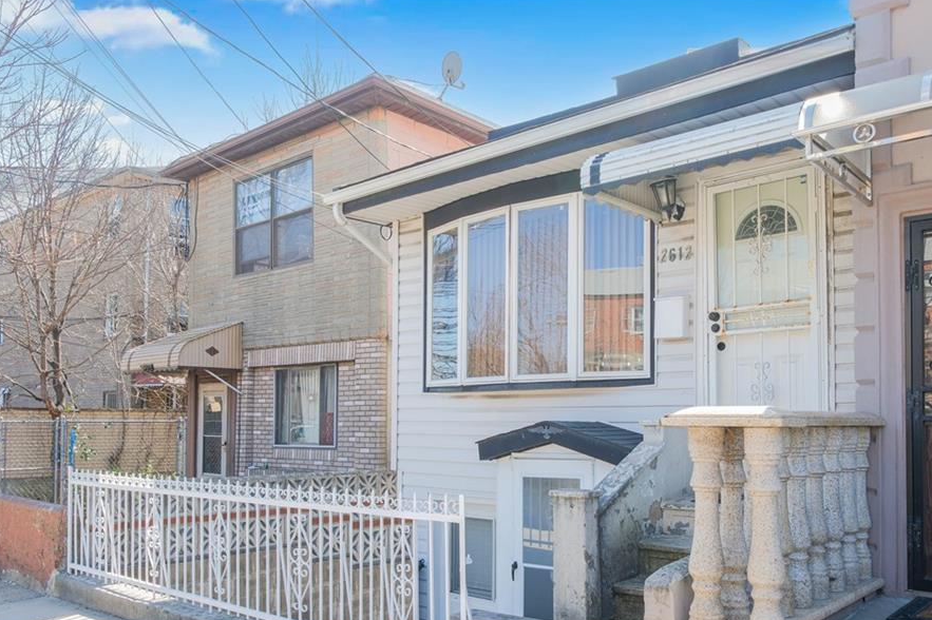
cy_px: 350
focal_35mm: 29
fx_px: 750
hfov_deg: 63.5
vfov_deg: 44.8
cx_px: 518
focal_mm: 16.7
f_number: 9
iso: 200
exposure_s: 1/60
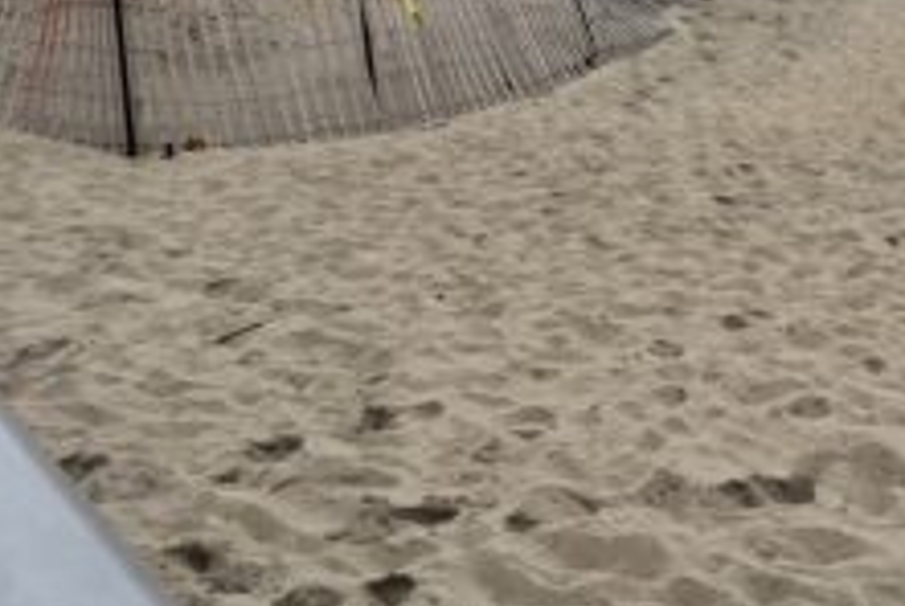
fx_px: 1183
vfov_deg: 27.2
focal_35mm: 47
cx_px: 815
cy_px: 4
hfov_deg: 38.9
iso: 32
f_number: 1.6
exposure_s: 1/3663
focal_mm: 5.1
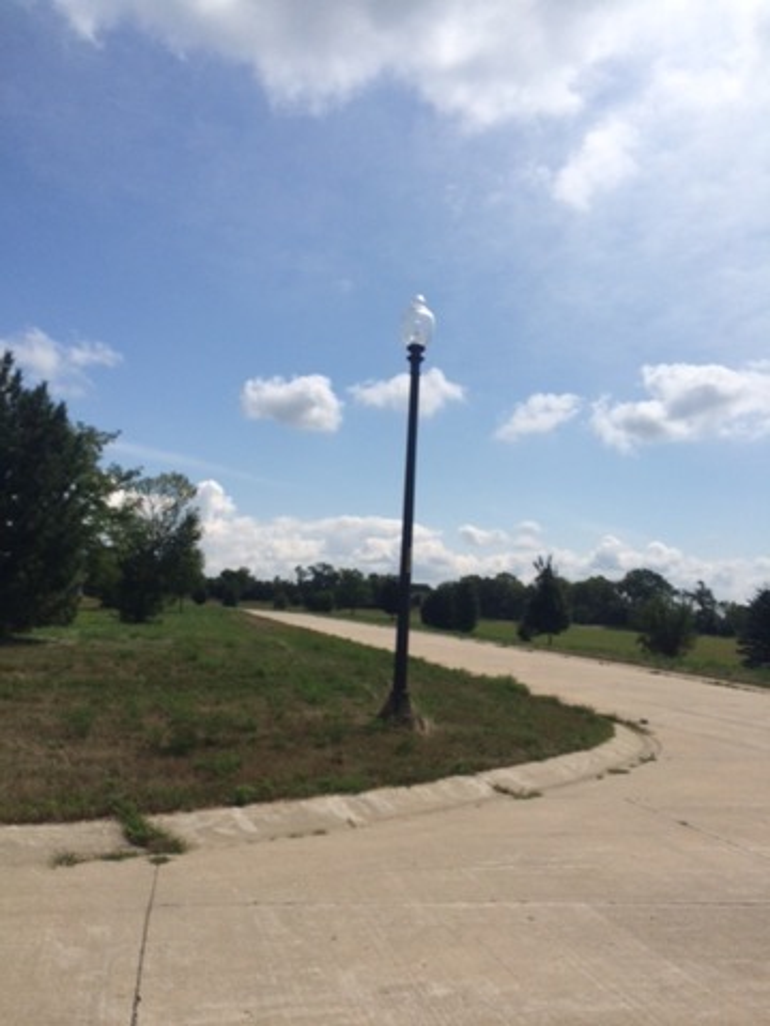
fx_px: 860
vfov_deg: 61.7
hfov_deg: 48.2
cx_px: 385
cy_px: 513
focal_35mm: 29
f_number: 2.2
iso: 32
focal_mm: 4.15
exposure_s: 1/5882
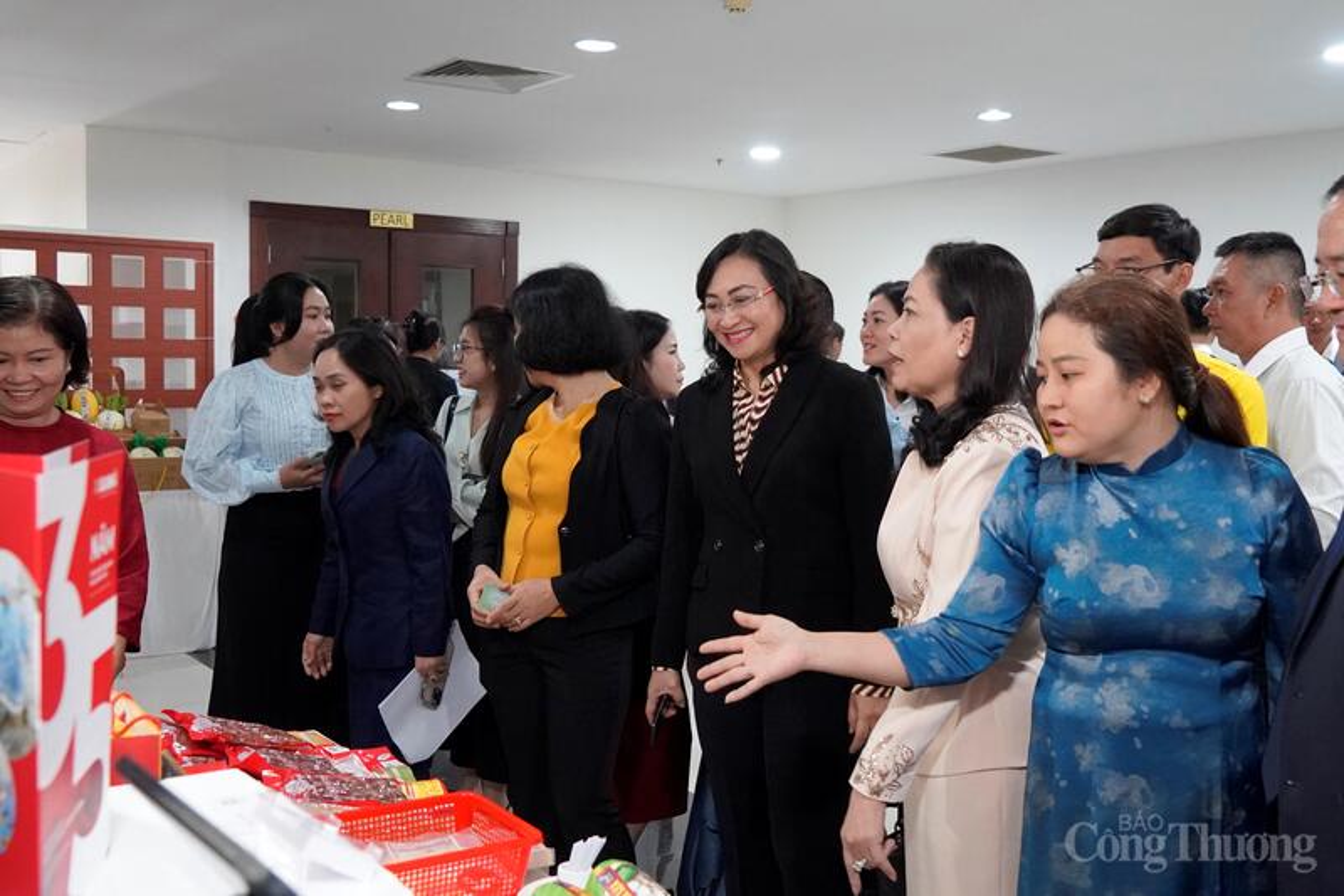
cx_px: 672
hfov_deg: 53.1
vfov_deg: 36.9
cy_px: 448
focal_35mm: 36
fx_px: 1344
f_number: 4
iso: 6400
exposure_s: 1/160
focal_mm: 24
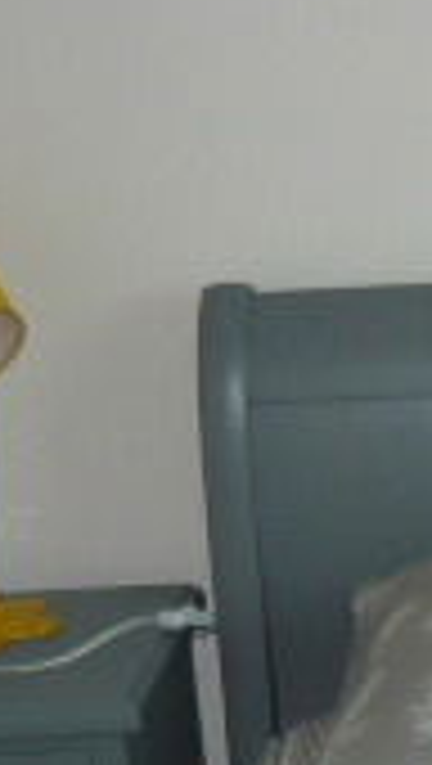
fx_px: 2741
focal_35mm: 135
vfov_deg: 15.9
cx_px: 1125
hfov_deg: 8.1
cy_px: 324
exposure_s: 1/30
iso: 100
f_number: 2.8
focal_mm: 5.5
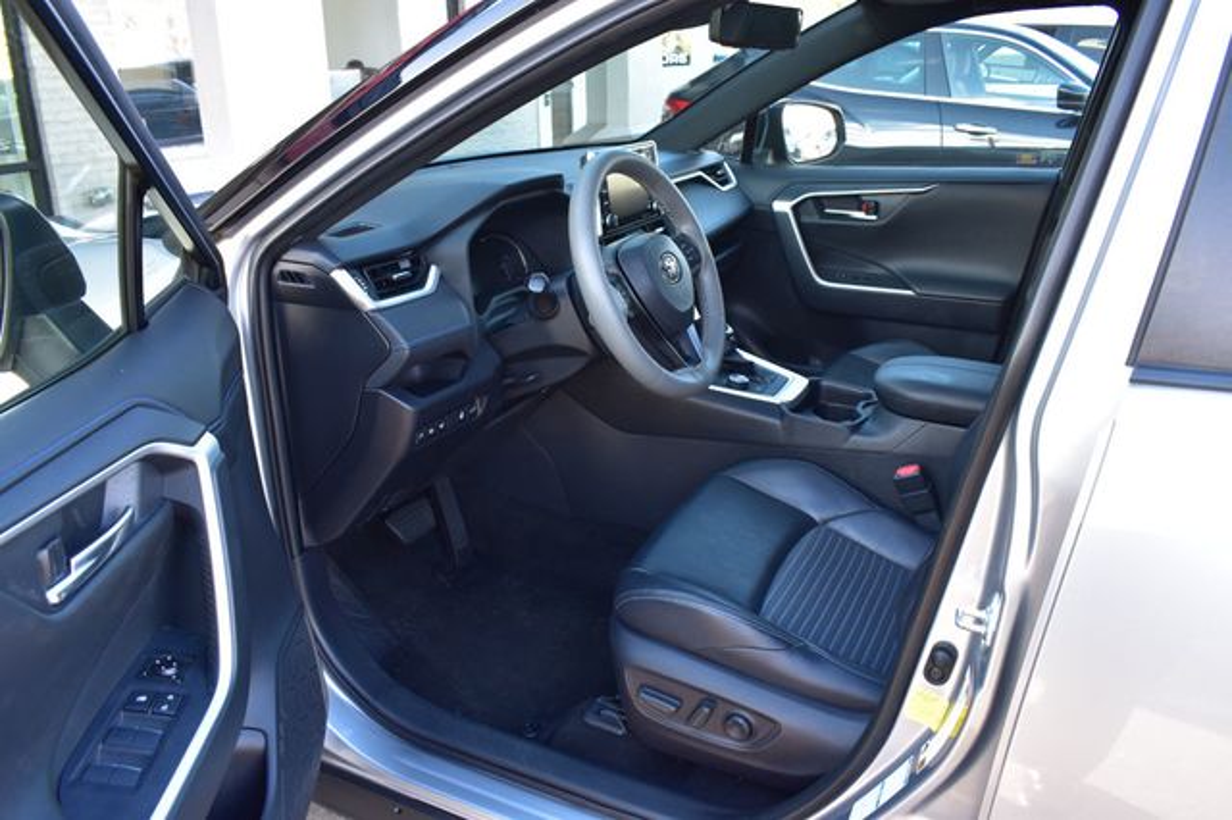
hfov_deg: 67.4
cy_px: 410
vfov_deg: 47.9
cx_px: 616
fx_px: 923
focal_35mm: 27
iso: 400
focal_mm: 18
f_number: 7.1
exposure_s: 1/40
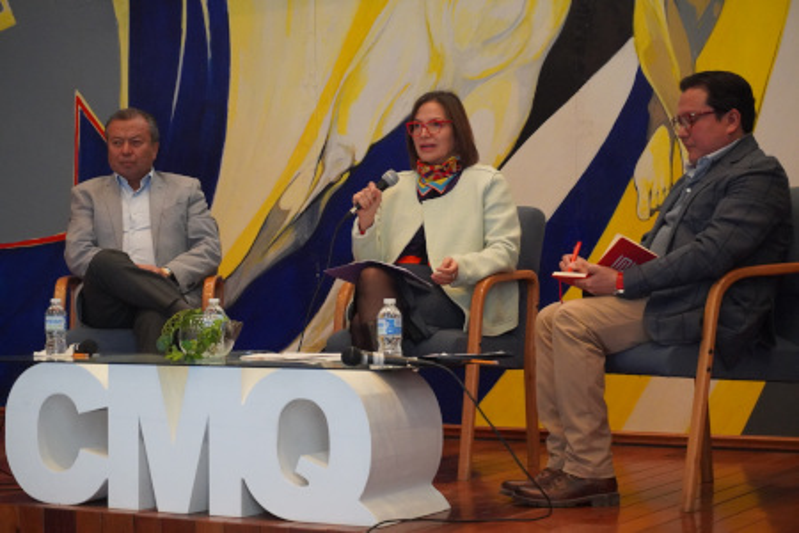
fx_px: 1664
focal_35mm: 75
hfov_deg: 27.0
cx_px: 400
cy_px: 266
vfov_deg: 18.2
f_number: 5.6
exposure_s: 1/100
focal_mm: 50
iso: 6400
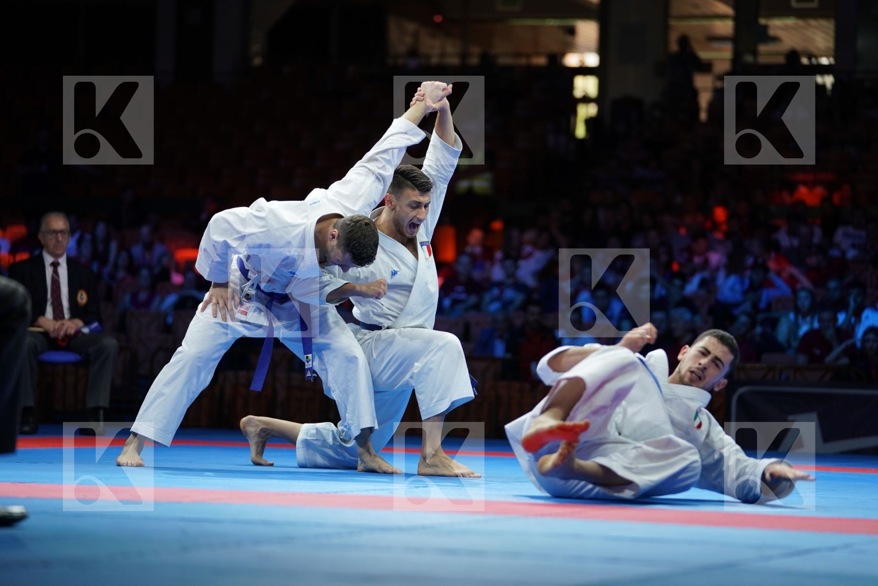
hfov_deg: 15.9
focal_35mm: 129
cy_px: 293
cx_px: 439
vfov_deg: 10.6
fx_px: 3146
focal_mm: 129
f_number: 2.8
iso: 800
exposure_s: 1/500
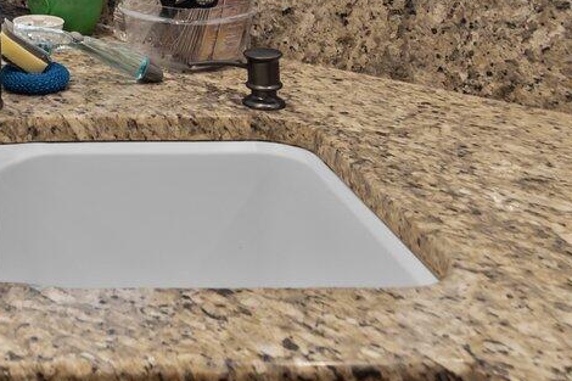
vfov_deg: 19.3
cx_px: -16
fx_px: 969
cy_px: -195
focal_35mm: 61
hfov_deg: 30.3
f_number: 8
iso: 400
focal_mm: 14
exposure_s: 1/1.67
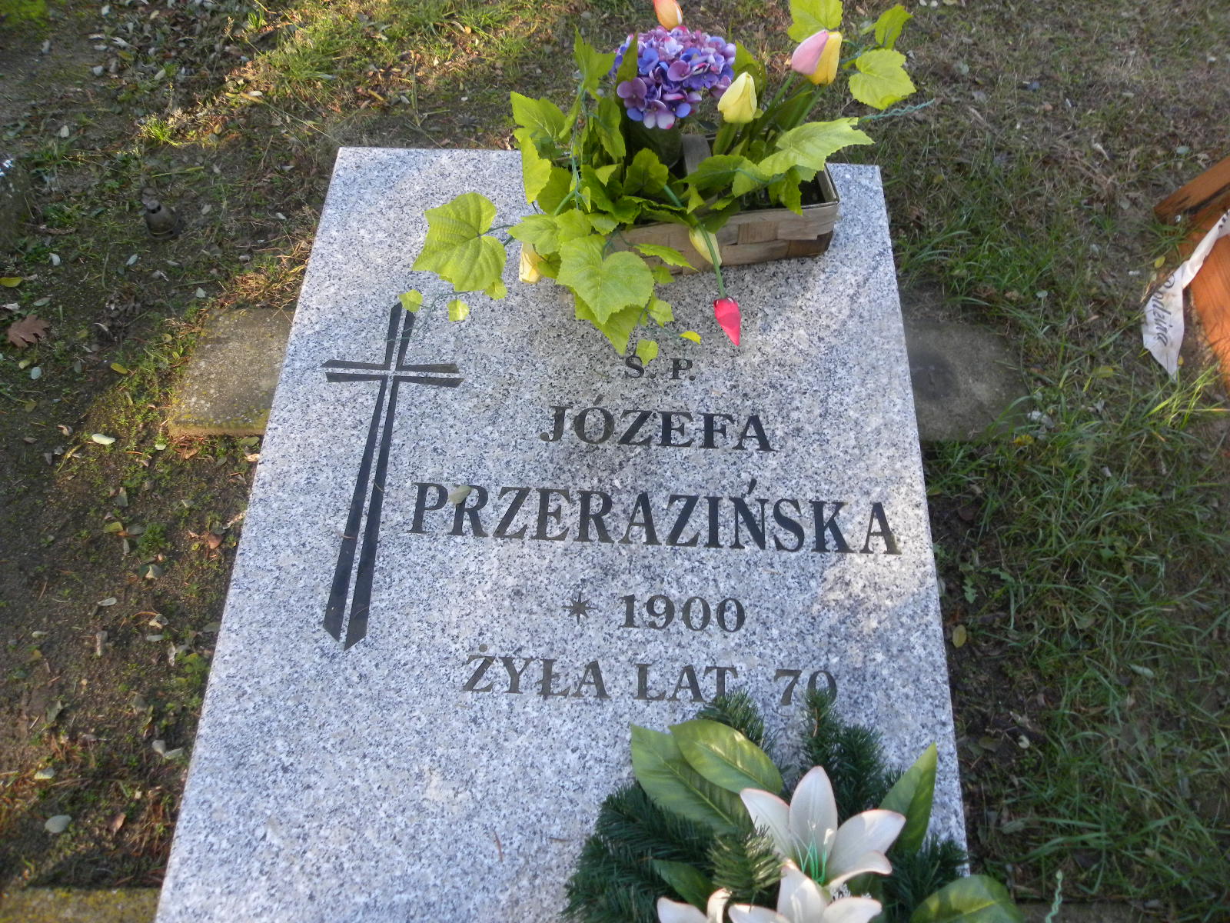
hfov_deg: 67.3
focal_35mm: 26
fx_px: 924
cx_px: 615
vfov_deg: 53.1
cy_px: 462
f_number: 2.8
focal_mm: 4.6
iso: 233
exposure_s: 1/342
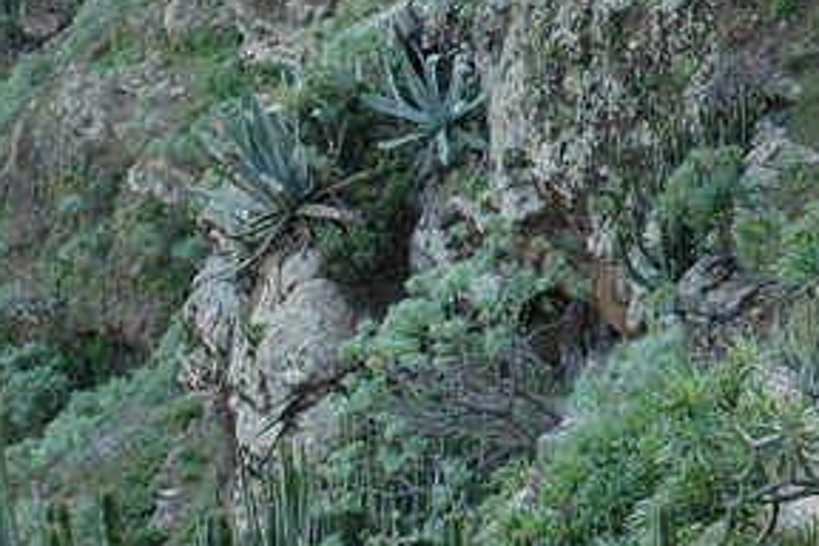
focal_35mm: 101
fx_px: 2303
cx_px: 828
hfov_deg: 19.6
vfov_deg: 13.5
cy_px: 300
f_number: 5
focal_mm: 27
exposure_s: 1/100
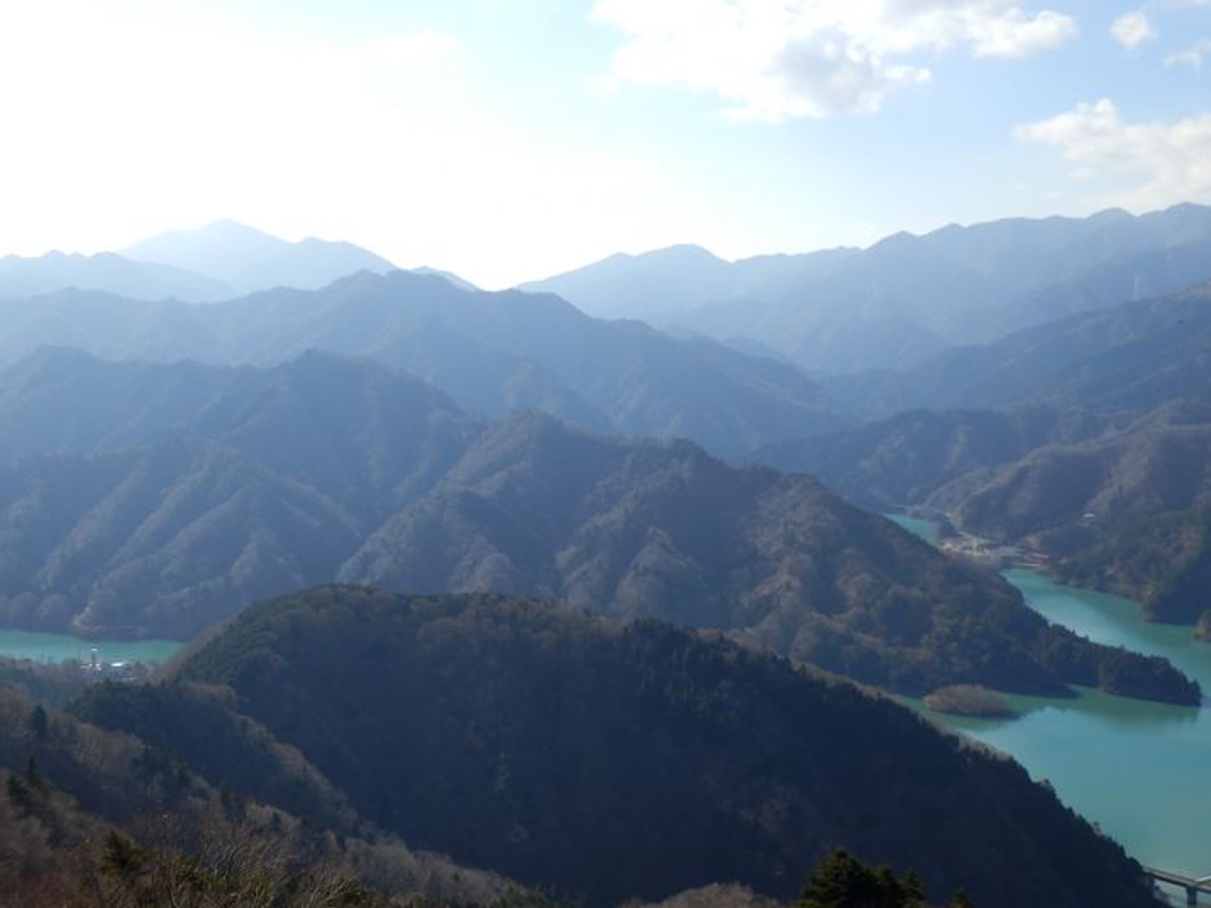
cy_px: 427
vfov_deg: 30.9
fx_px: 1644
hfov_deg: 40.4
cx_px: 579
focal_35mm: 47
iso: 80
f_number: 4
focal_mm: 7.4
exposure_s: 1/640
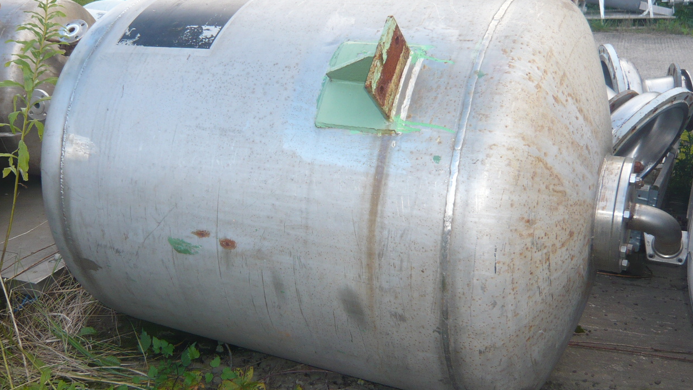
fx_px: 717
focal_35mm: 39
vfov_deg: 30.4
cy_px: 171
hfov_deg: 51.6
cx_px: 348
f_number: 2.8
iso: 100
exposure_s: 1/200
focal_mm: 4.6
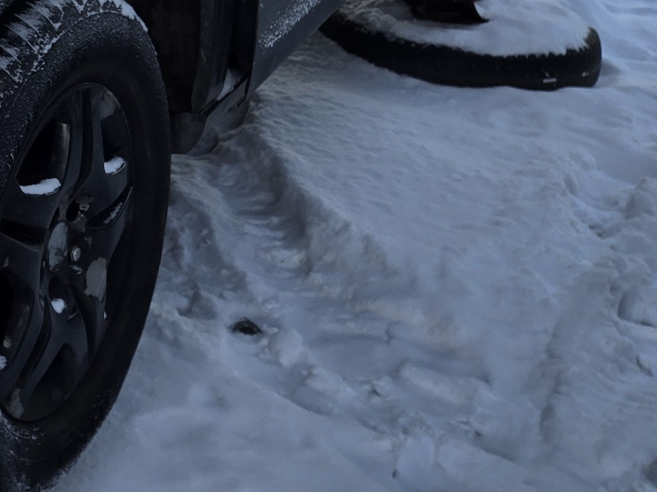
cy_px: -201
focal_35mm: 82
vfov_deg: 16.7
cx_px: -337
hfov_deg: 20.3
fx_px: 1556
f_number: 1.8
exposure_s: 1/180
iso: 25
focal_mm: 5.4
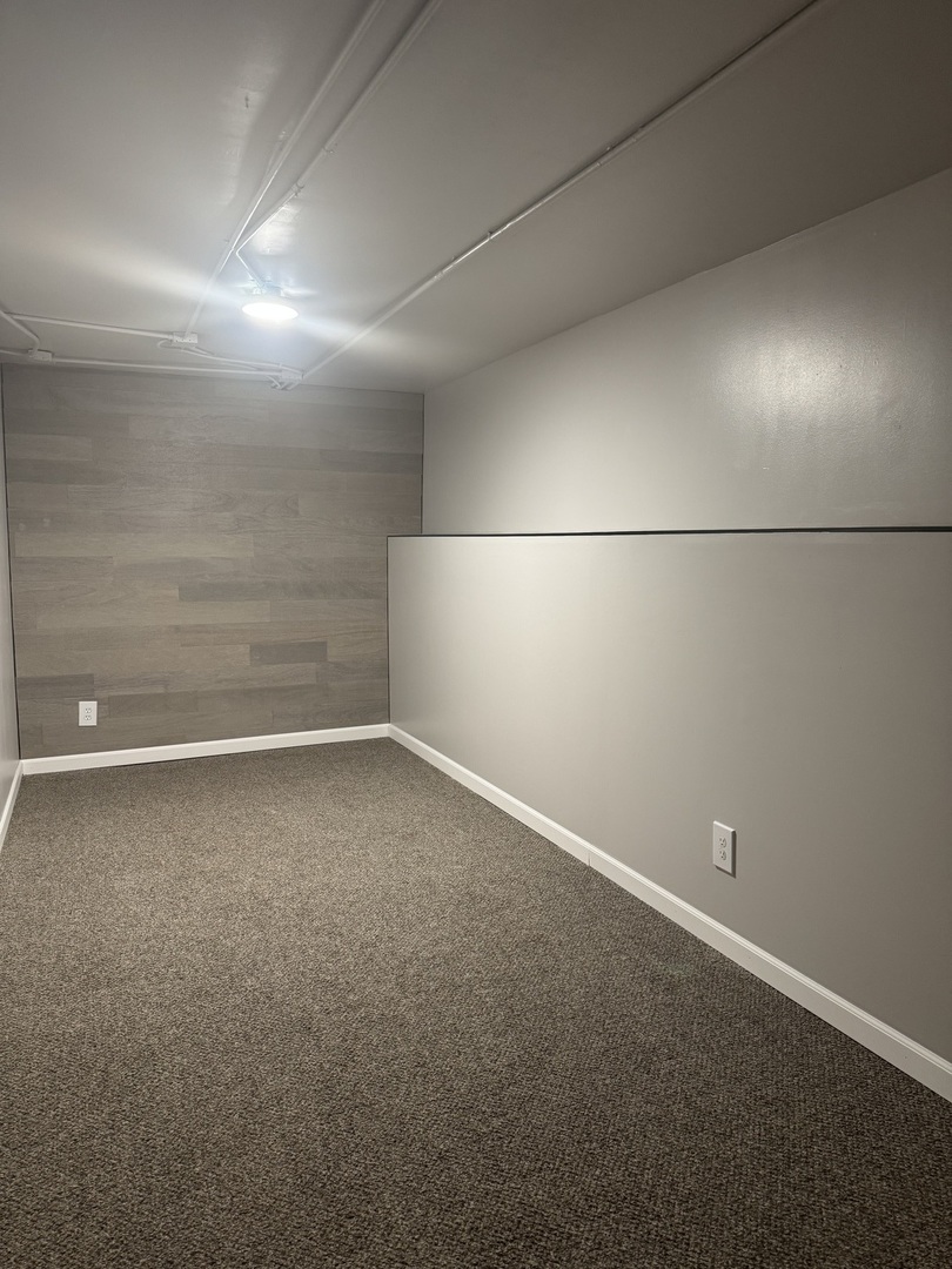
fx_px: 880
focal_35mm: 24
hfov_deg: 56.8
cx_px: 476
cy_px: 634
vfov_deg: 71.6
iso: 250
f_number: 1.78
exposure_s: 1/60
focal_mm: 6.76
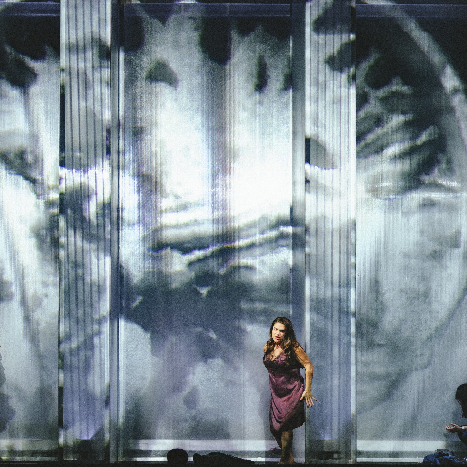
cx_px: 223
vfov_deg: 19.3
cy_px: 233
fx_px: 1374
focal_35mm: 90
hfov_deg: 19.3
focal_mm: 70
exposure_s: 1/125
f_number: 3.2
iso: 1000
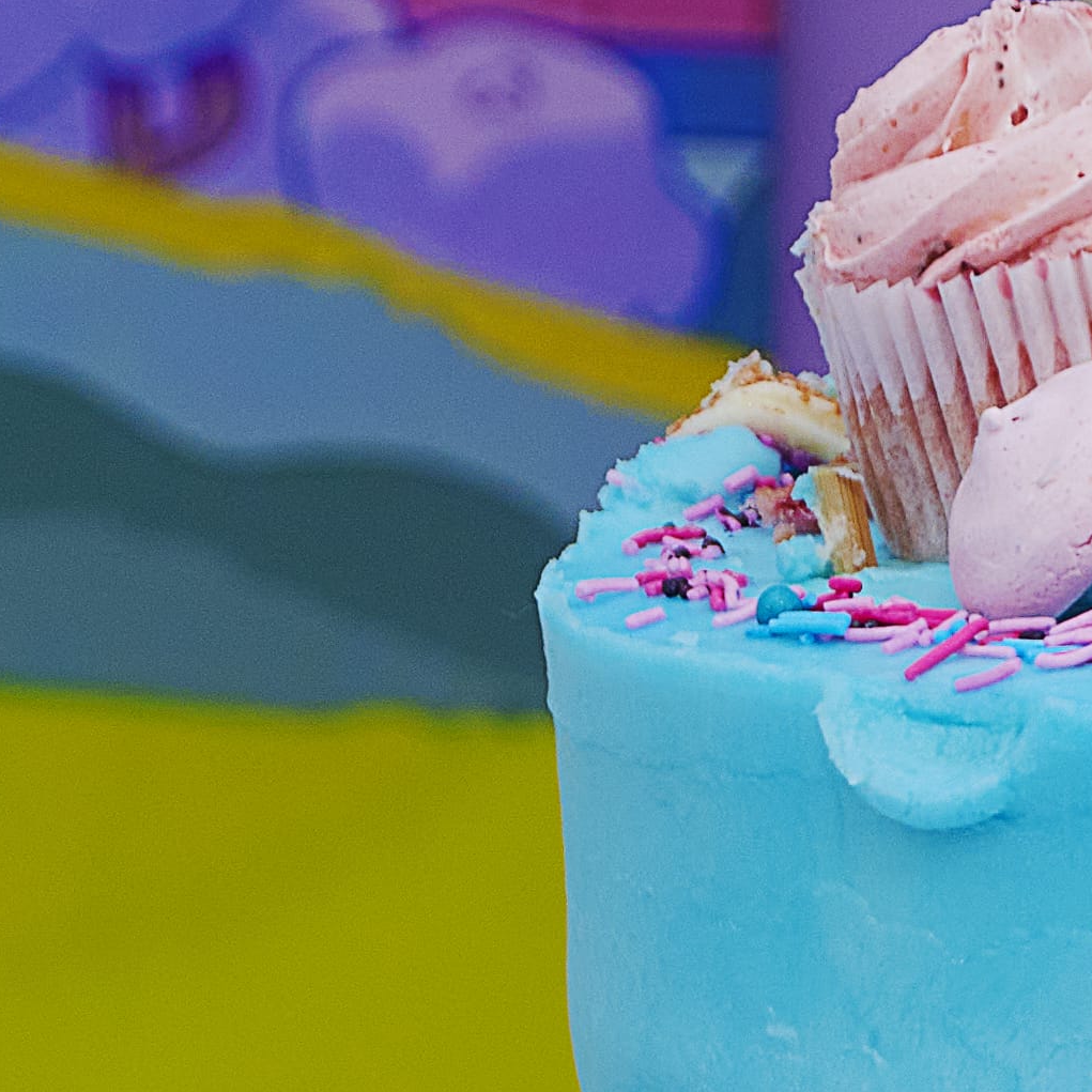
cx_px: 1580
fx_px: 8780
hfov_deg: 7.0
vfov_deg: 7.1
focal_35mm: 246
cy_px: 1059
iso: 250
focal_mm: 46
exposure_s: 1/4000
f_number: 5
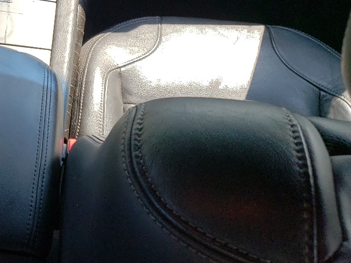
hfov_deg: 27.9
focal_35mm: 65
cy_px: -24
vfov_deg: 21.5
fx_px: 659
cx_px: -9
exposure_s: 1/588
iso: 50
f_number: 1.5
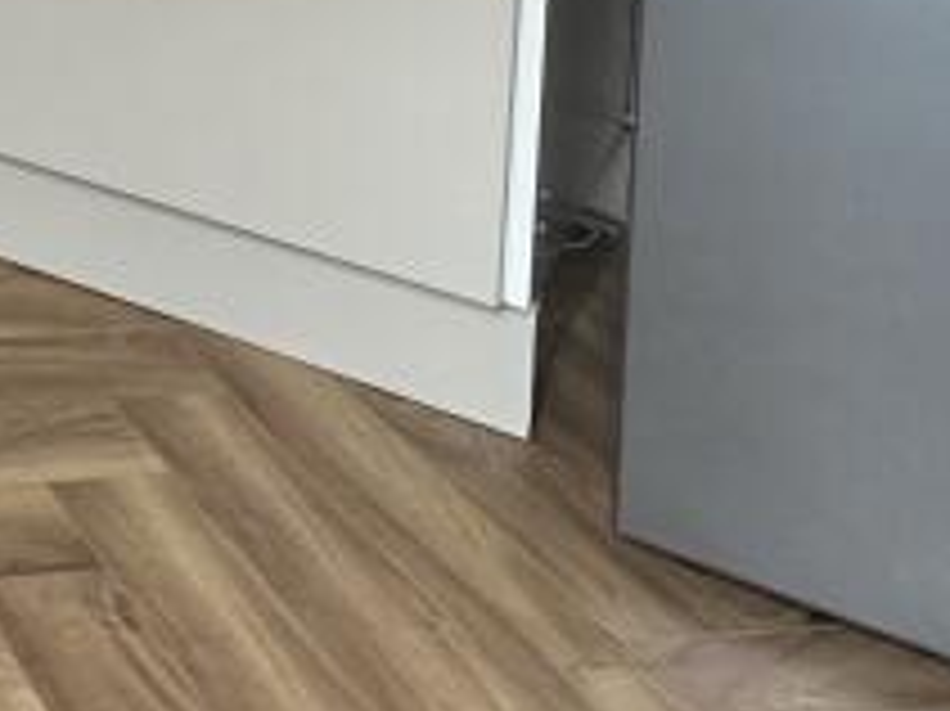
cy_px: -500
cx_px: -594
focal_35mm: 68
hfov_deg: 22.0
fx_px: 1865
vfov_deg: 18.0
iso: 125
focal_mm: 2.22
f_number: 2.2
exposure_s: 1/99
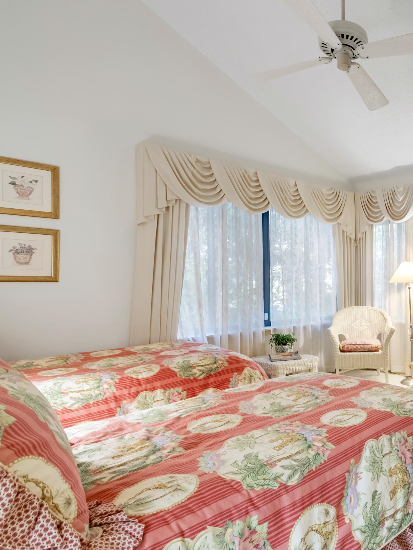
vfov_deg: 71.6
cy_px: 285
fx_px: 382
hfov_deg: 48.4
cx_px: 398
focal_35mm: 24
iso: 1600
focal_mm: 16
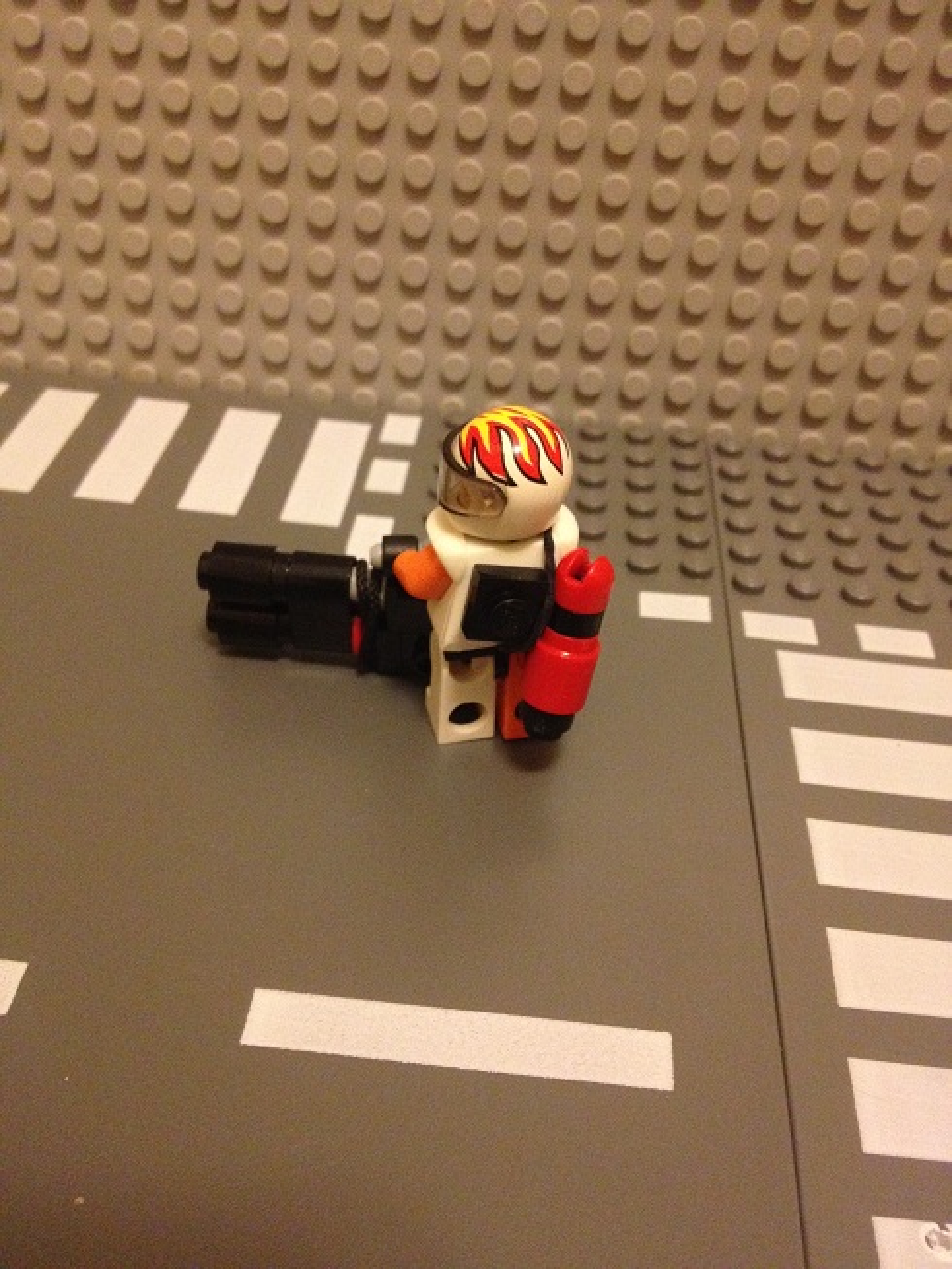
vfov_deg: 52.6
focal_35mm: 35
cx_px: 476
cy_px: 634
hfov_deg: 40.7
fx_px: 1283
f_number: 2.4
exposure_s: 1/15
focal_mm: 4.28
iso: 500
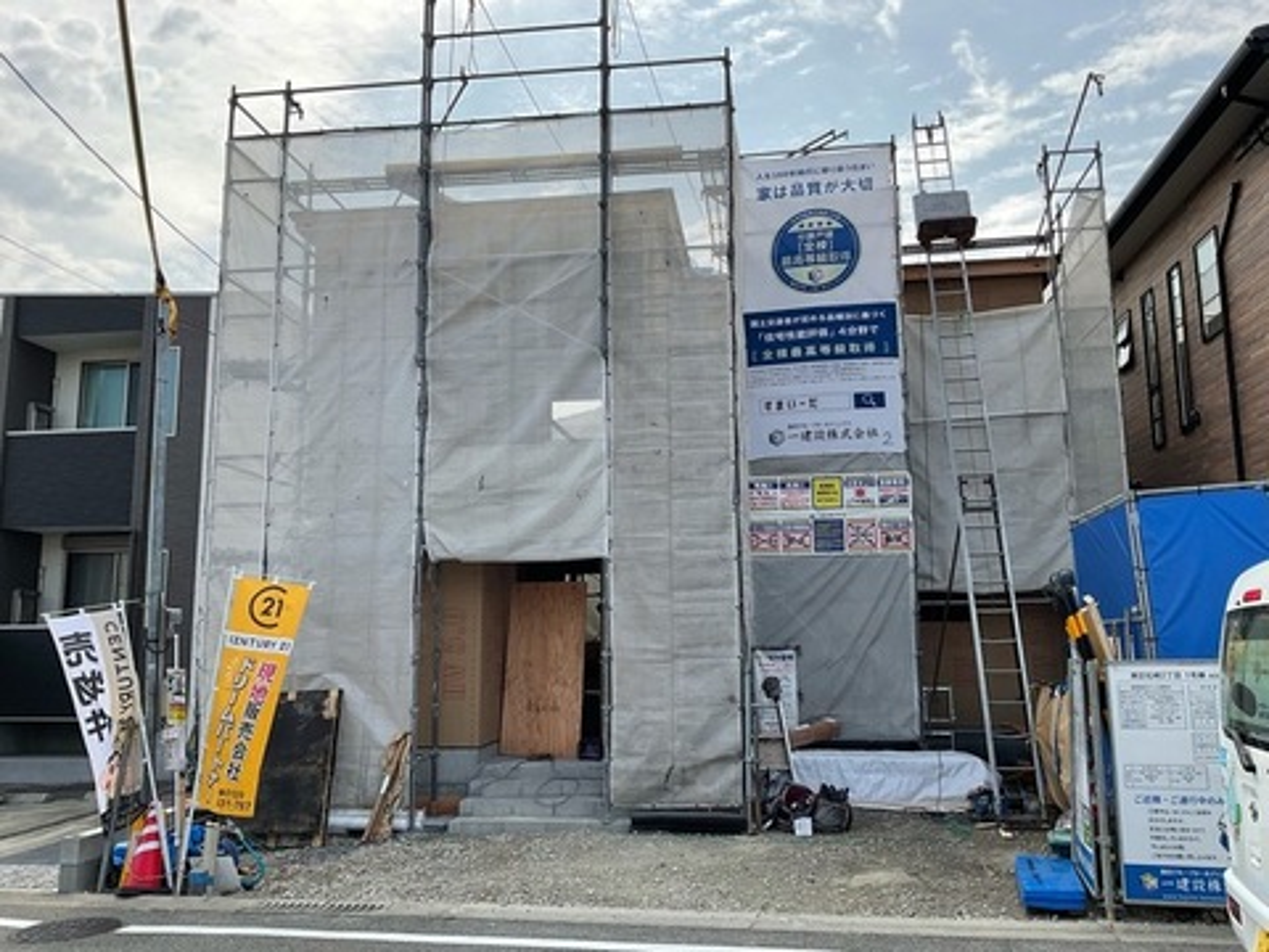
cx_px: 634
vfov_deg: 48.2
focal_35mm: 29
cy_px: 476
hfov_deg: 61.7
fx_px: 1063
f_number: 1.8
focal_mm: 3
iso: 16
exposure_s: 1/1490
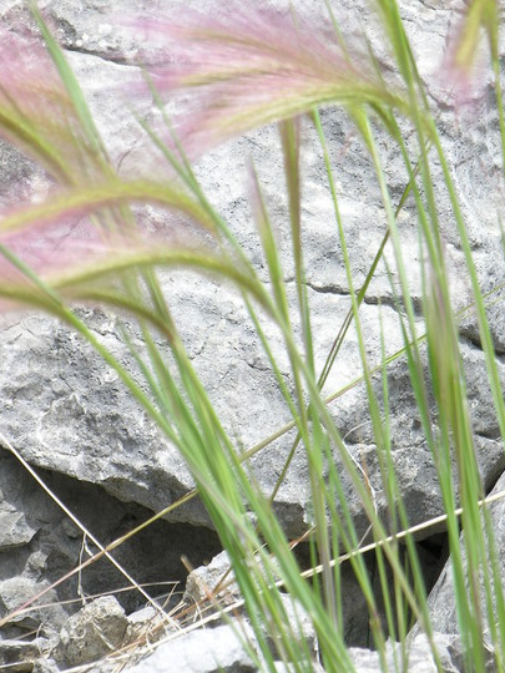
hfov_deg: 5.5
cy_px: 350
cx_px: 246
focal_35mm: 271
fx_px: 5271
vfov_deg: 7.3
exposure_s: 1/104
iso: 50
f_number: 5.9
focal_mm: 53.3
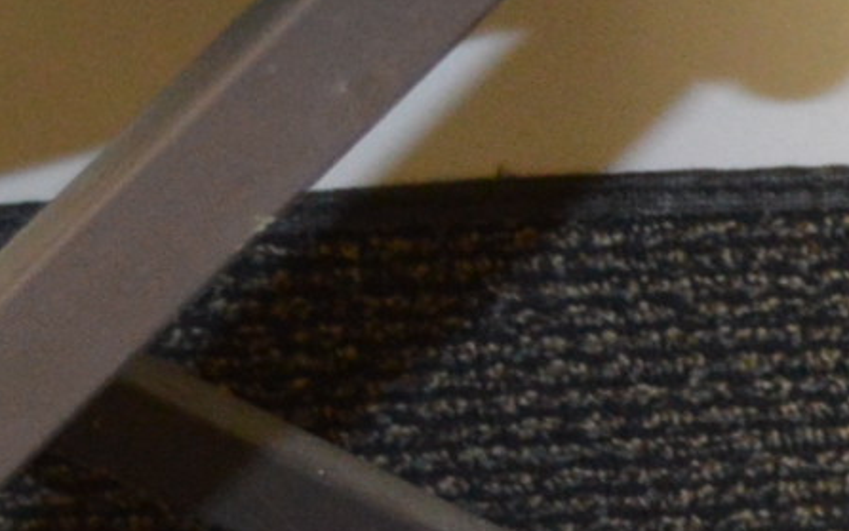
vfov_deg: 5.3
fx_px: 5717
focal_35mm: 247
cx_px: 2526
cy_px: 344
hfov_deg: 7.5
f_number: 4
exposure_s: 1/60
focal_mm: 24
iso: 1400
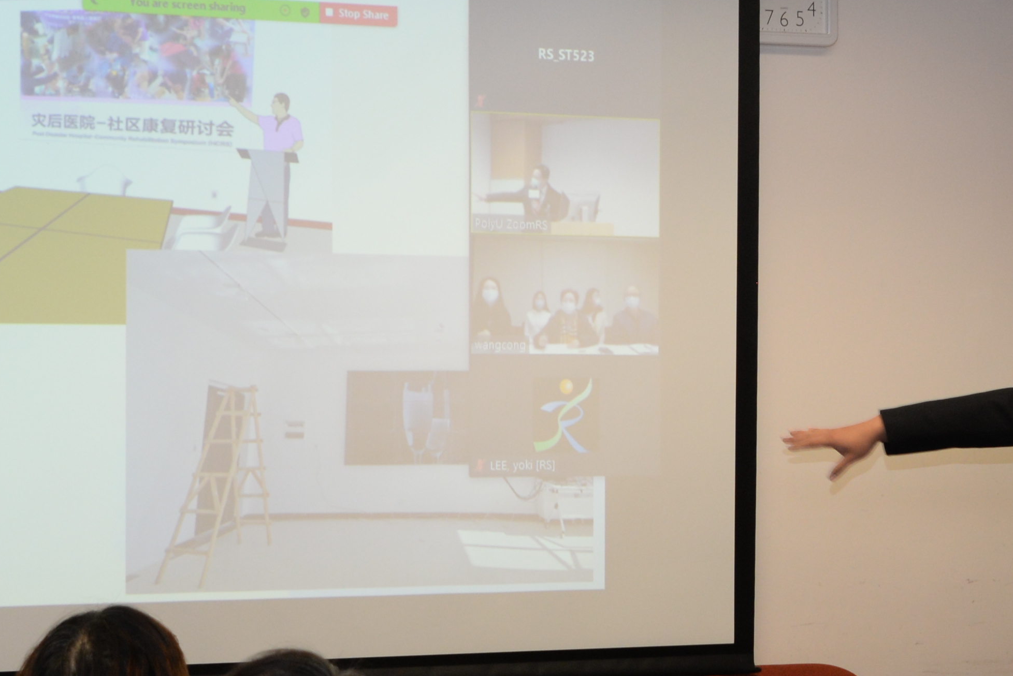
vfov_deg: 11.1
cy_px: 444
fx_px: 3462
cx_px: 655
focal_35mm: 123
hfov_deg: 16.6
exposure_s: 1/80
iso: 800
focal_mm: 40
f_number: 7.1
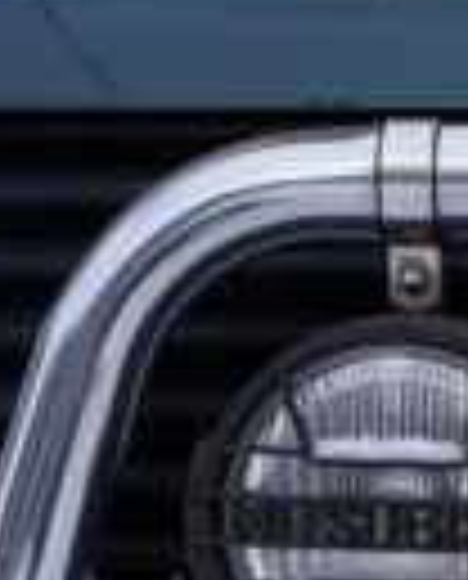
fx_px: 2998
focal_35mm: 174
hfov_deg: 8.5
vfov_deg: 10.9
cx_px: 945
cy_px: 704
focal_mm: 20
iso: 100
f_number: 6.3
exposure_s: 1/160
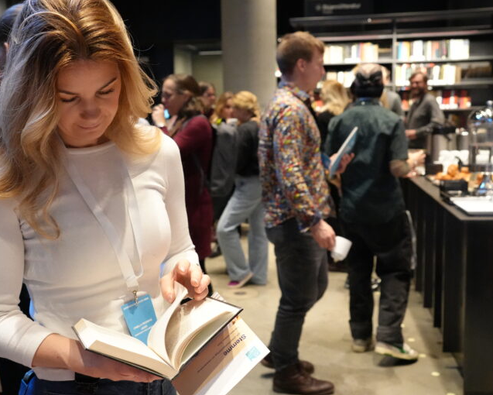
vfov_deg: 34.7
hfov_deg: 42.6
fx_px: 632
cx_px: 232
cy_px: 198
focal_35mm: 43
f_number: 4
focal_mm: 25.5
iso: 6400
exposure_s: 1/160
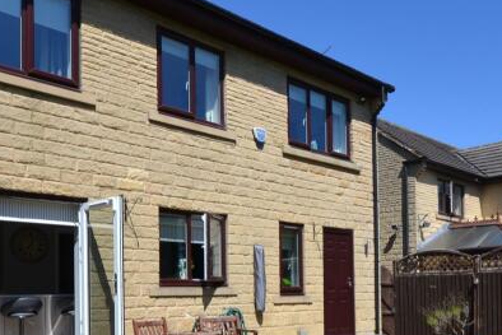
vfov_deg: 33.2
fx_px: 544
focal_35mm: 39
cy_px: 272
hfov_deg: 48.7
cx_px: 335
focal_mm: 10
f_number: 8
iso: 100
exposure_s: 1/250
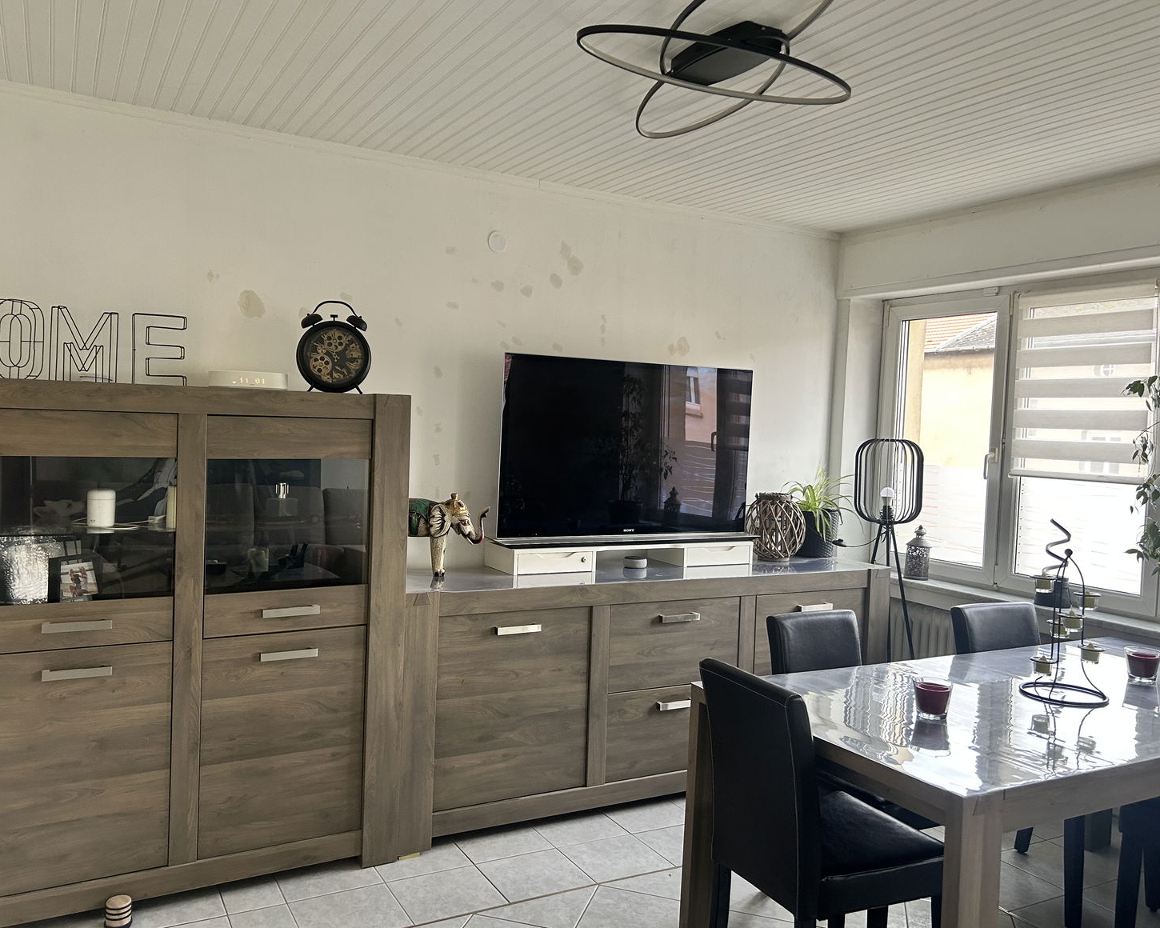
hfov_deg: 62.1
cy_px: 450
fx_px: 961
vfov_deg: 51.5
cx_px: 534
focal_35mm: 28
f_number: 1.5
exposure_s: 1/68
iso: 125
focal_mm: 5.7
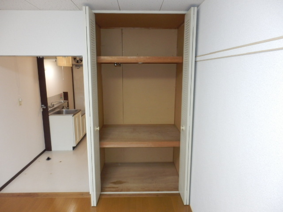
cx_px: 142
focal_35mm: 24
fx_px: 196
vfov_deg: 56.8
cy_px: 106
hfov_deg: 71.6
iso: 320
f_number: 3
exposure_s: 1/30
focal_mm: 4.2
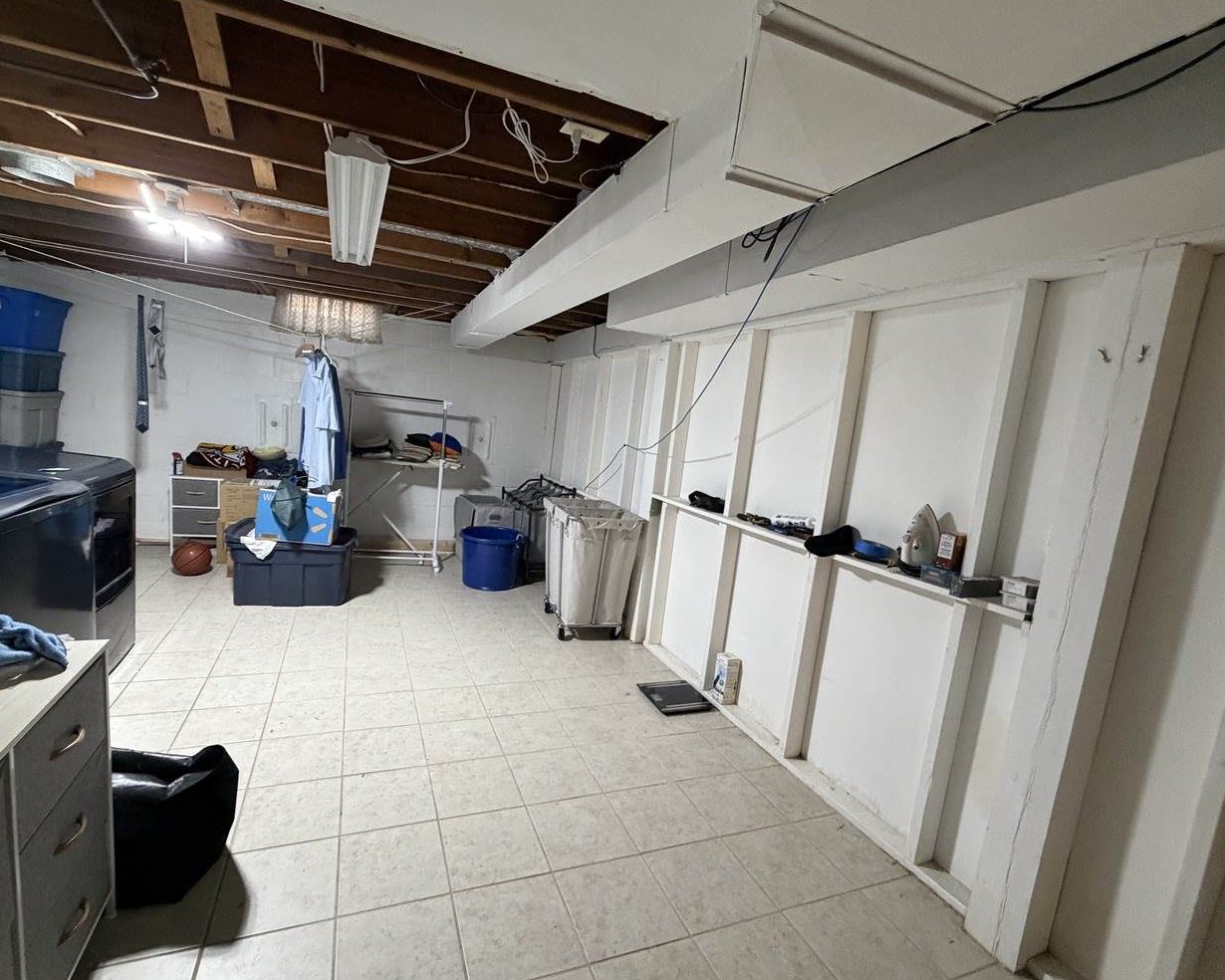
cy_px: 503
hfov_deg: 93.0
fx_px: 580
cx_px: 581
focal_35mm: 16
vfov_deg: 80.4
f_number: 2.2
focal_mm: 2.22
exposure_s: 1/60
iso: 500
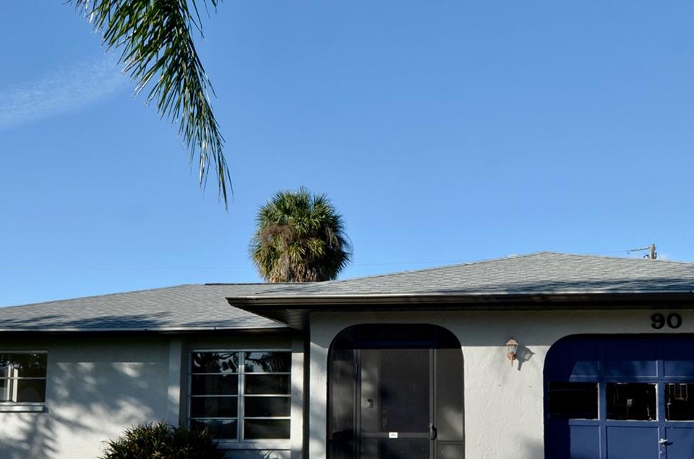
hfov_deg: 33.4
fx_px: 1154
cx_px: 403
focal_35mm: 60
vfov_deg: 22.3
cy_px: 344
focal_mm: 24
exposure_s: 1/250
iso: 140
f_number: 8
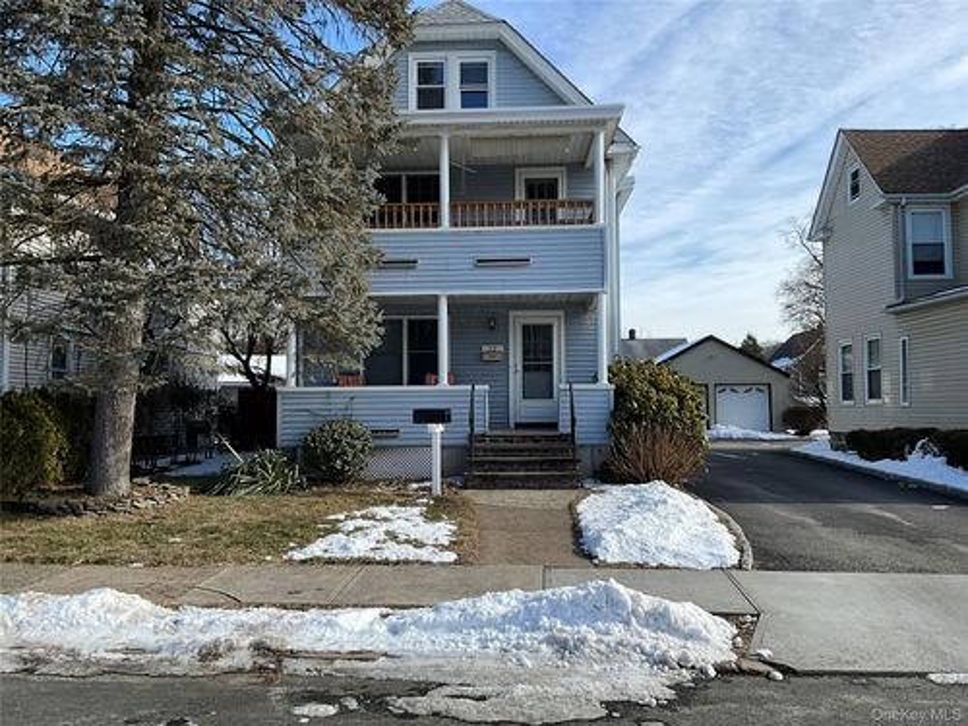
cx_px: 484
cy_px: 363
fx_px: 811
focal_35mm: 29
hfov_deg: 61.7
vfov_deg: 48.2
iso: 25
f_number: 1.8
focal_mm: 3
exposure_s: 1/1412
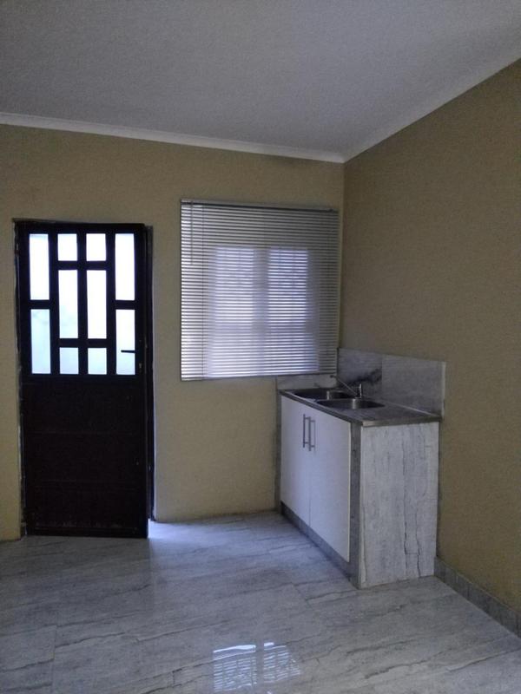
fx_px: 522
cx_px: 260
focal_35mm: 26
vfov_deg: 67.3
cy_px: 347
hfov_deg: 53.1
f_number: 1.8
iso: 2860
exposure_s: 1/14.3
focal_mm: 4.75
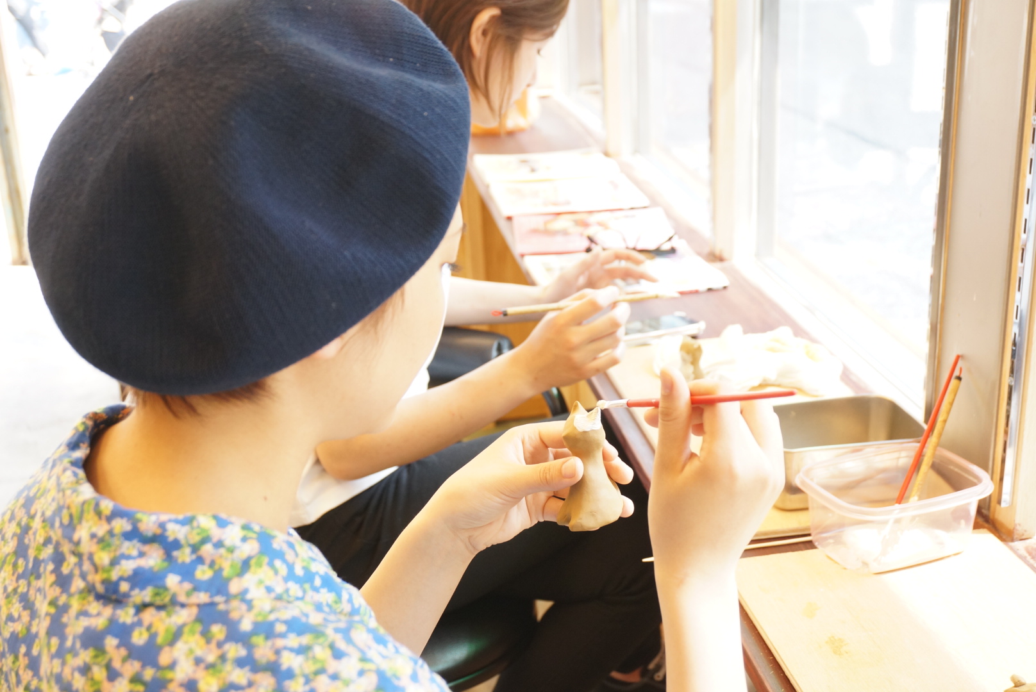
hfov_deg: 44.9
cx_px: 518
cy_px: 346
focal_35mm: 44
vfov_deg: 30.9
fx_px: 1253
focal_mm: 29
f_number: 4.5
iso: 640
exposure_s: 1/60
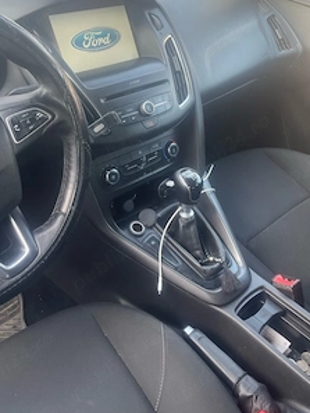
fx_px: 418
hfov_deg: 40.7
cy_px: 165
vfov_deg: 52.3
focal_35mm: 35
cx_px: 145
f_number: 1.6
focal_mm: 4.2
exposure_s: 1/121
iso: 80
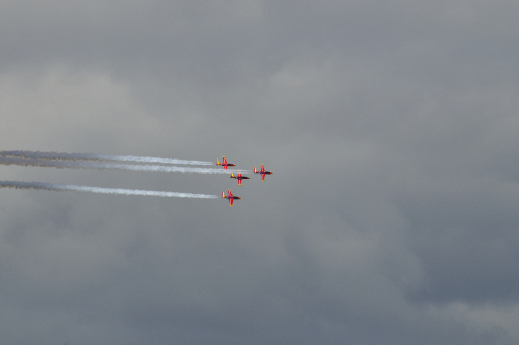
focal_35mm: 450
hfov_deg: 4.6
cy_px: 172
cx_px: 260
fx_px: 6479
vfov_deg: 3.0
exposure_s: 1/640
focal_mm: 300
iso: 200
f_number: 13
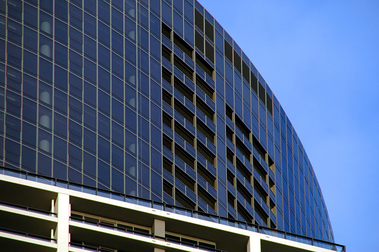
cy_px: 126
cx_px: 190
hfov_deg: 6.9
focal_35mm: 300
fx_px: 3155
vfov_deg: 4.6
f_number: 6.3
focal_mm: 200
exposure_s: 1/320
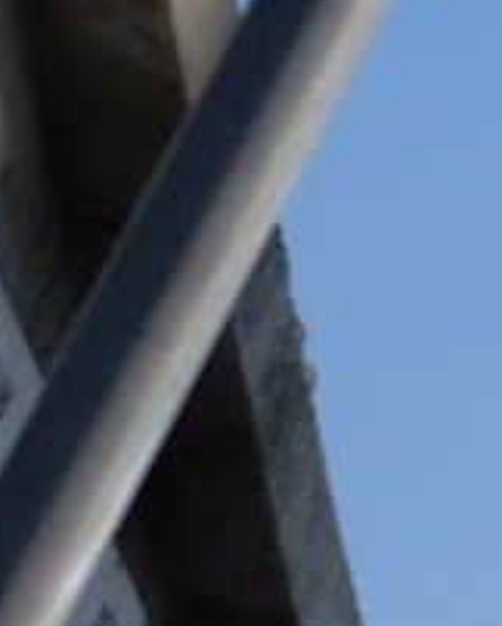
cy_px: 471
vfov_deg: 5.2
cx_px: 3523
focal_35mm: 374
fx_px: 6935
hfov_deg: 3.4
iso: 200
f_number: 3.2
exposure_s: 1/2500
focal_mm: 23
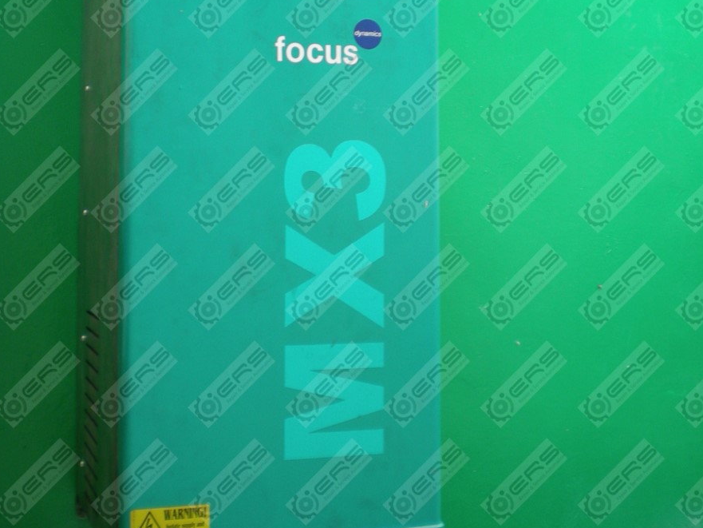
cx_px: 361
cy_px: 149
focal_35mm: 53
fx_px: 1076
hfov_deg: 36.2
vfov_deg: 27.2
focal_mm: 6.3
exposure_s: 1/53
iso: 65
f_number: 3.1
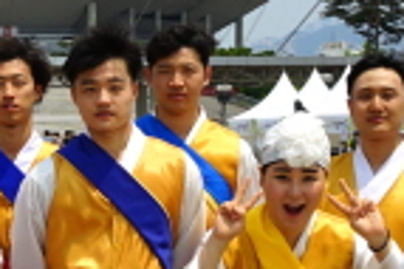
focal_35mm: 134
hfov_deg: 13.5
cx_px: -364
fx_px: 1502
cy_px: 251
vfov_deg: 10.2
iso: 100
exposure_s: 1/250
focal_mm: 24
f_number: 11
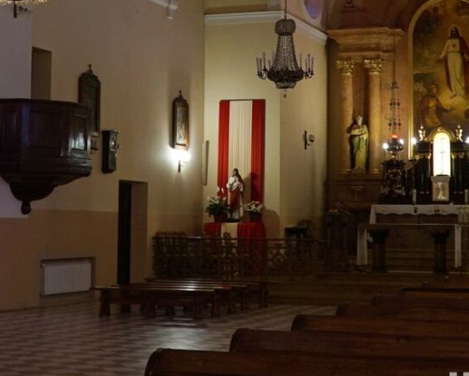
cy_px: 112
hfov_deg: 27.1
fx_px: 972
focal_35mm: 70
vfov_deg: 21.8
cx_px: 237
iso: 640
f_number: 4
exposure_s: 1/13
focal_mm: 27
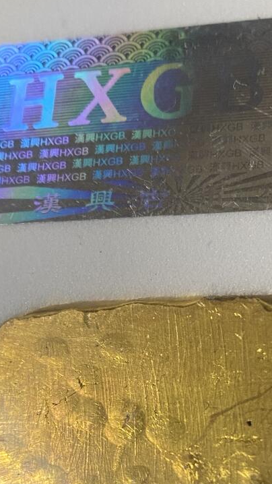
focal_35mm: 71
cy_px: 447
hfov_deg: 17.0
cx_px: 172
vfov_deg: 28.5
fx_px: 910
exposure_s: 1/99
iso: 125
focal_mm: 4.25
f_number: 1.8
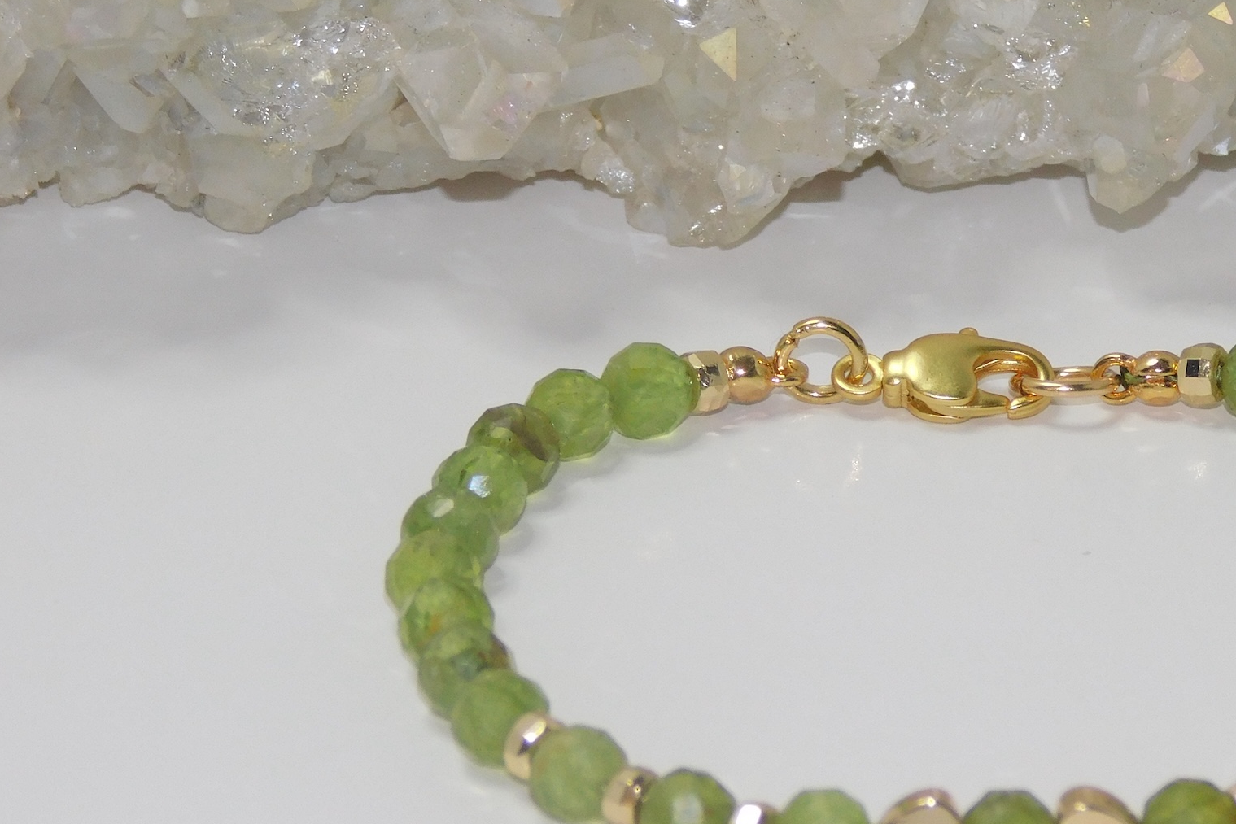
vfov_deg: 4.4
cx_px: 984
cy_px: 513
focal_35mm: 315
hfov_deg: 6.5
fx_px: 10815
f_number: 5.4
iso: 200
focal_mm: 32.7
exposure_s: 1/60
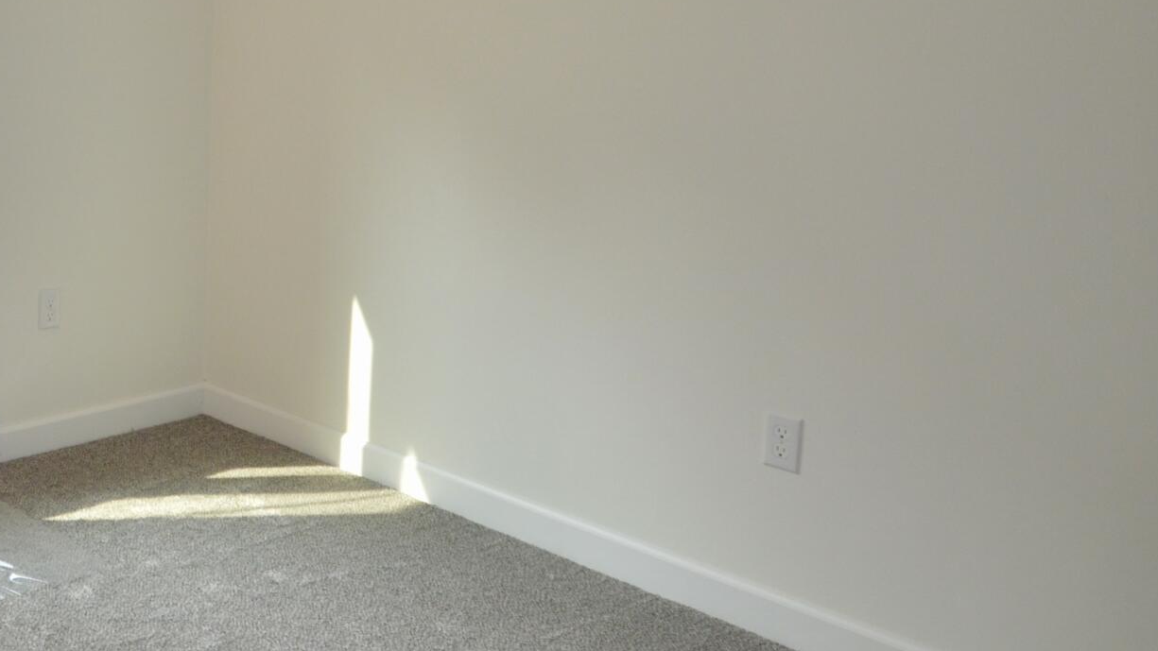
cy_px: 144
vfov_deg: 27.7
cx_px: 64
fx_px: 1298
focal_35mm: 42
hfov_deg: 42.9
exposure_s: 1/60
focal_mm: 11
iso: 450
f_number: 4.2
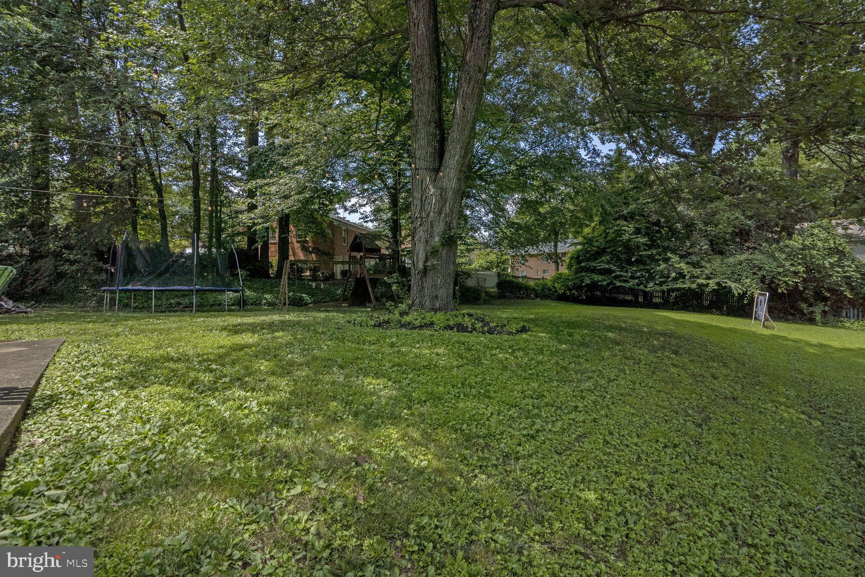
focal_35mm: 16
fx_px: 384
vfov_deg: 73.7
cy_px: 288
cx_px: 432
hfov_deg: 96.7
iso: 800
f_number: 8
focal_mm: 16
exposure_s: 1/2500
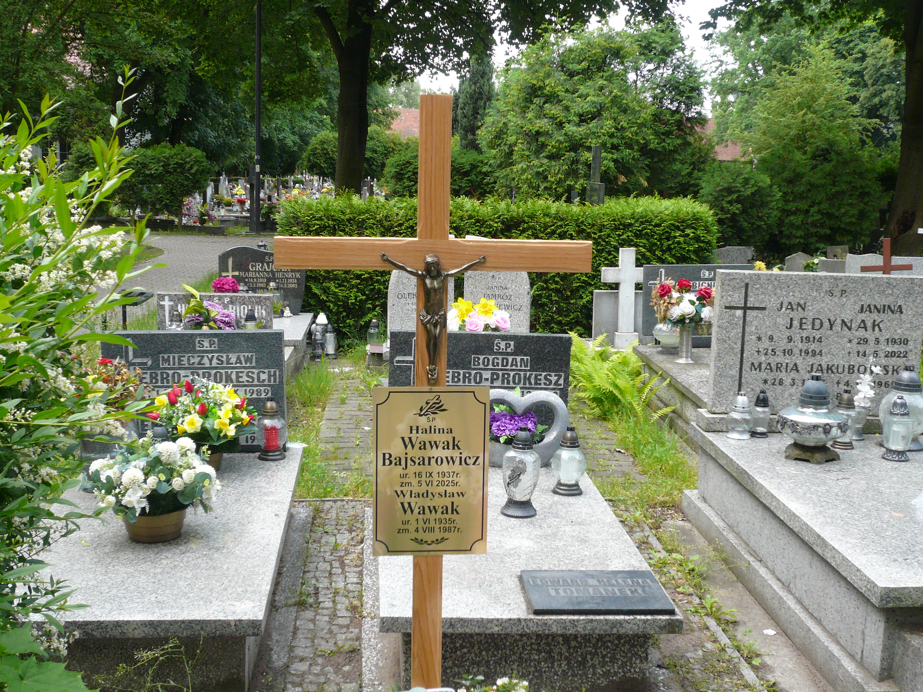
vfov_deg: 34.3
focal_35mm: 42
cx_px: 462
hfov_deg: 44.8
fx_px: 1120
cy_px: 346
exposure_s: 1/125
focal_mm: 6.9
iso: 125
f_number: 3.3
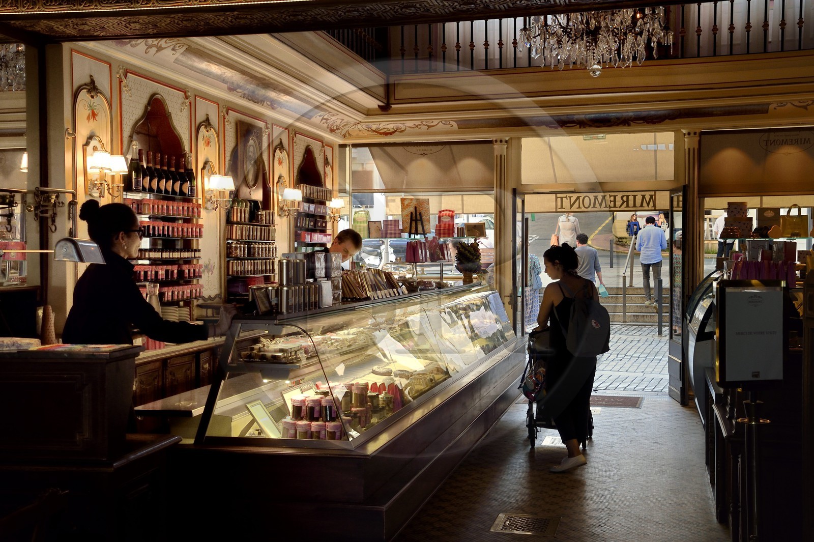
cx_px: 407
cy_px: 271
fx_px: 1040
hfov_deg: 42.8
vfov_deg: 29.2
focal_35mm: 46
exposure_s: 1/80
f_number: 11
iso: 800
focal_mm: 46
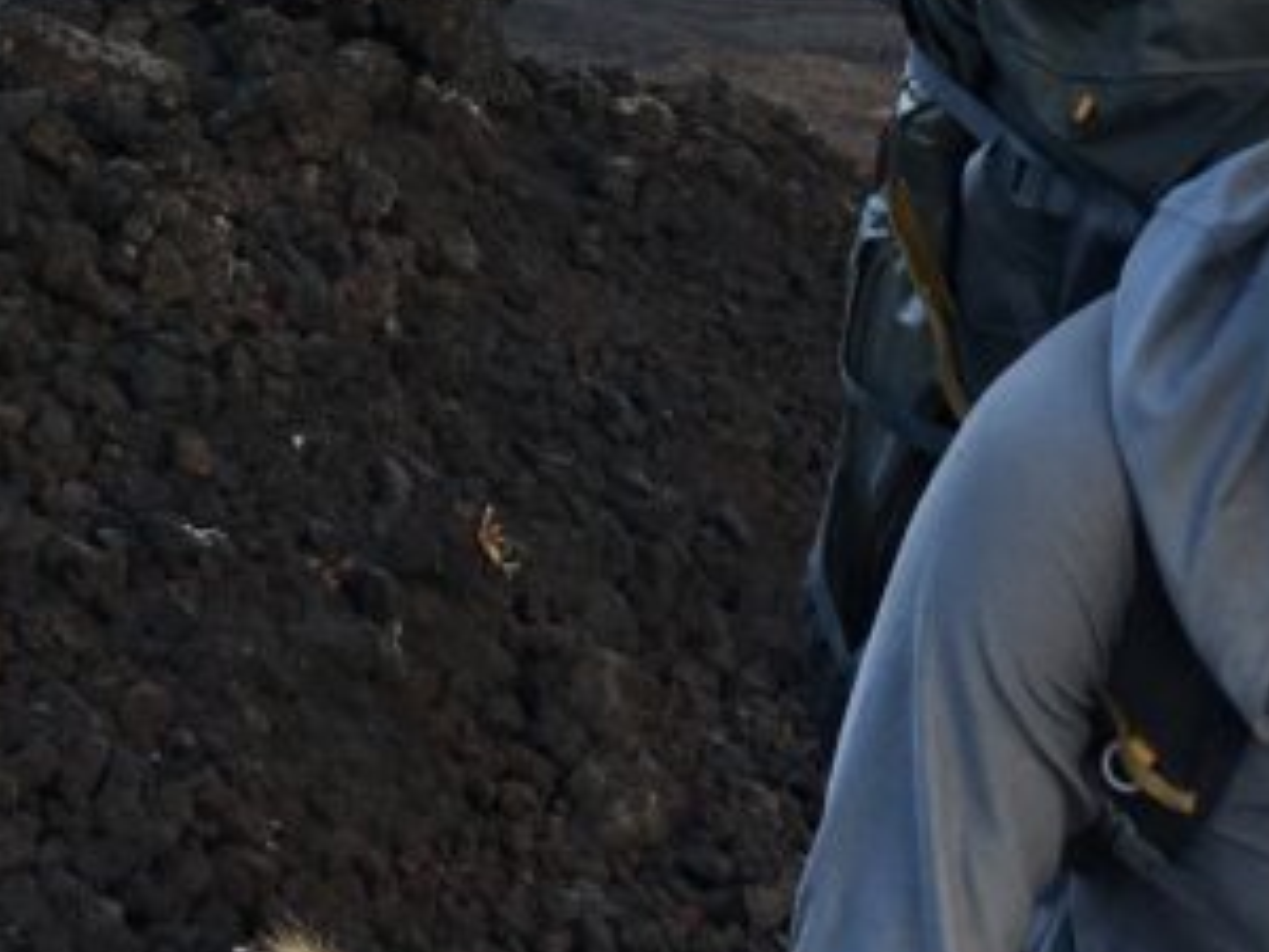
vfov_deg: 14.4
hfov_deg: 19.8
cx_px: 436
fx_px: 3629
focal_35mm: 99
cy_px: -267
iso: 25
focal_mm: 4.15
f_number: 2.2
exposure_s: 1/285
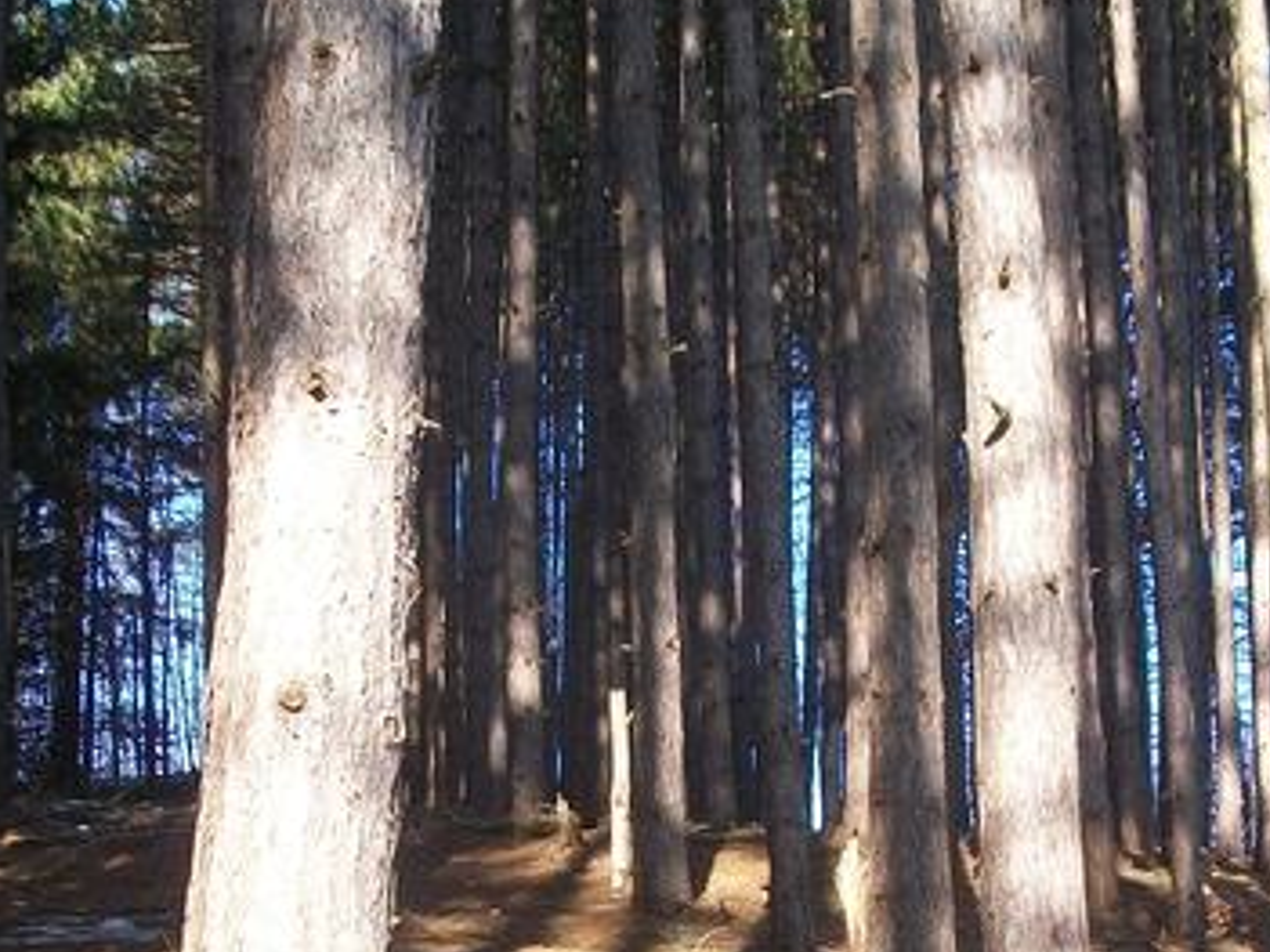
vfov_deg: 19.6
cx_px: 597
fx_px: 2677
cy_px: 948
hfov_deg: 26.7
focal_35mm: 73
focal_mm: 5.7
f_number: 2.9
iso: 80
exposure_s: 1/160
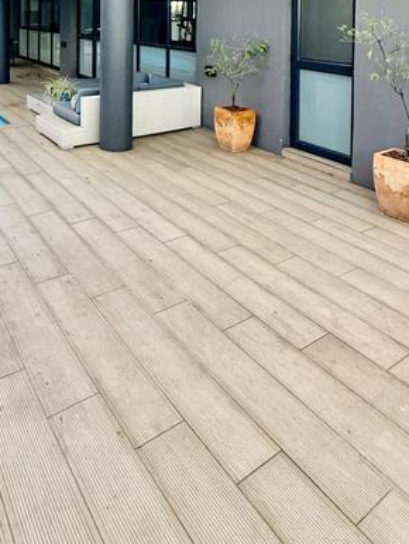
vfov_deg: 51.8
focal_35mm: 29
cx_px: 148
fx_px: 456
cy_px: 24
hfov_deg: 47.7
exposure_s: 1/99
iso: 200
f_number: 2.2
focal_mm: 2.22
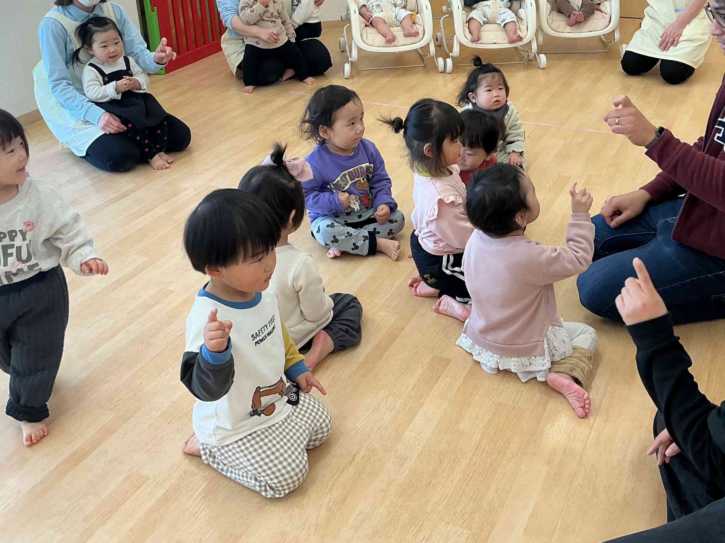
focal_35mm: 40
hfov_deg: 46.8
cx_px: 386
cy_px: 174
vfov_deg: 35.5
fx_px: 838
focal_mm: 3
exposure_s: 1/120
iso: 40
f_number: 1.8
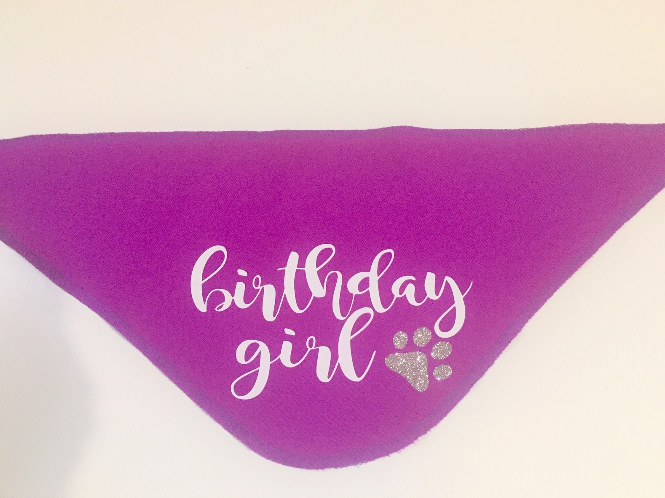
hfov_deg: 60.0
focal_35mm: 30
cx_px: 333
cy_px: 247
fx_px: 576
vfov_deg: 46.8
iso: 400
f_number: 2.2
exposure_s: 1/15
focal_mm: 4.15
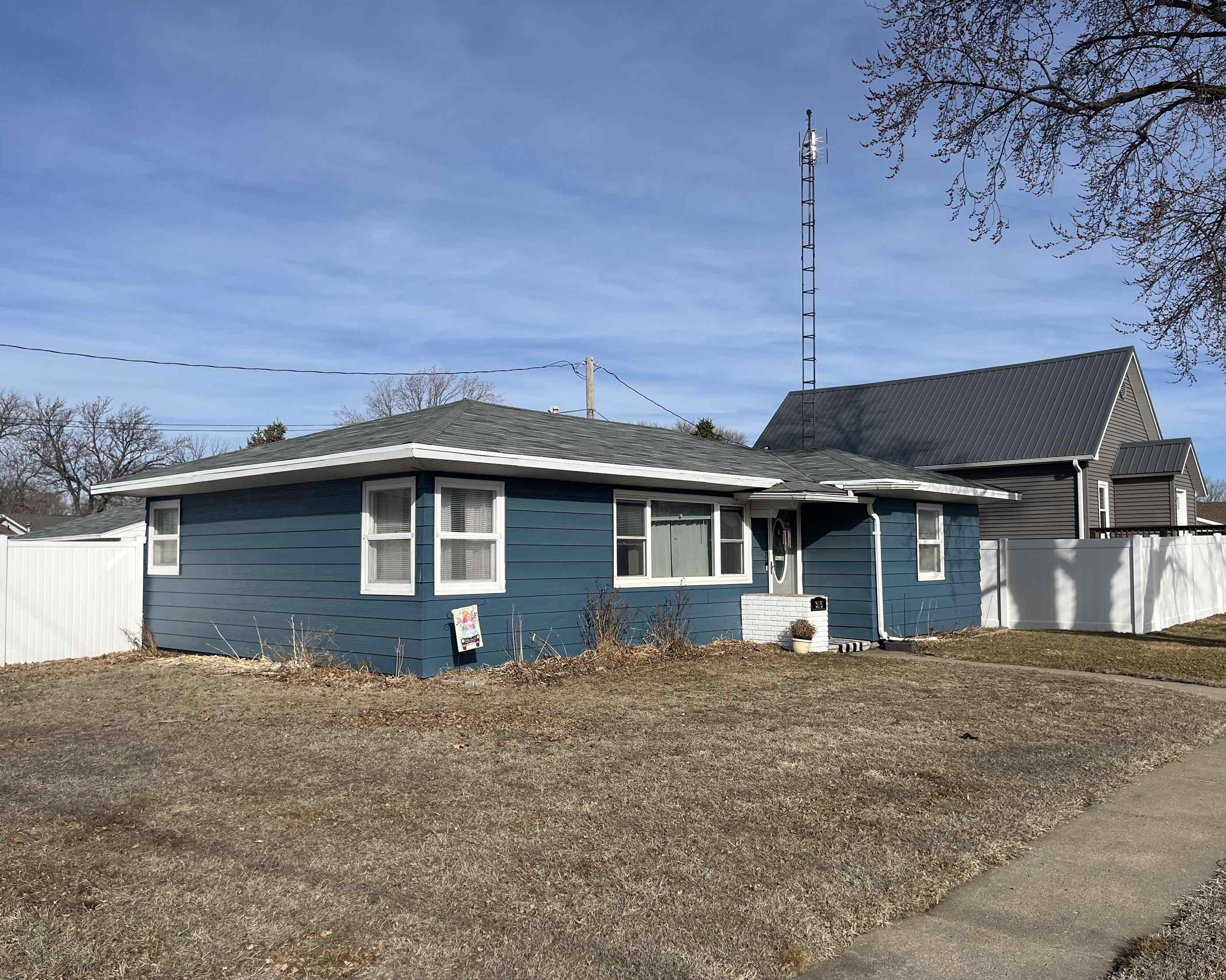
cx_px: 625
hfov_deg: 62.2
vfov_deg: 51.5
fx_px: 1016
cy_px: 505
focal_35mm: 28
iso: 50
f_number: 1.6
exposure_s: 1/5556
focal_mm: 5.1
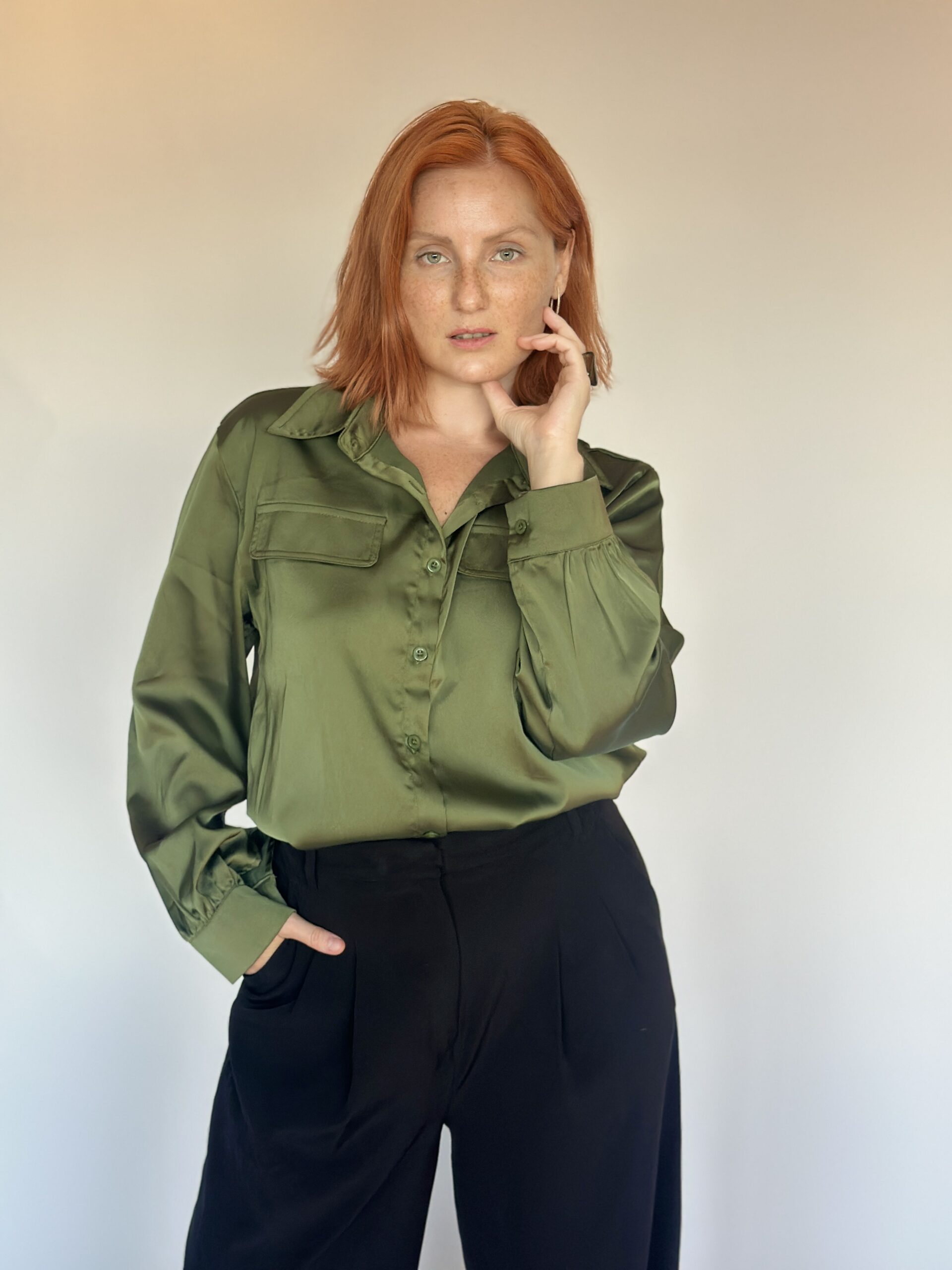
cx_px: 476
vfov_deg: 39.7
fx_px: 1760
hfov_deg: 30.3
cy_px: 635
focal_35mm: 48
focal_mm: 6.86
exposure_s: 1/100
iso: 125
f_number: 1.78
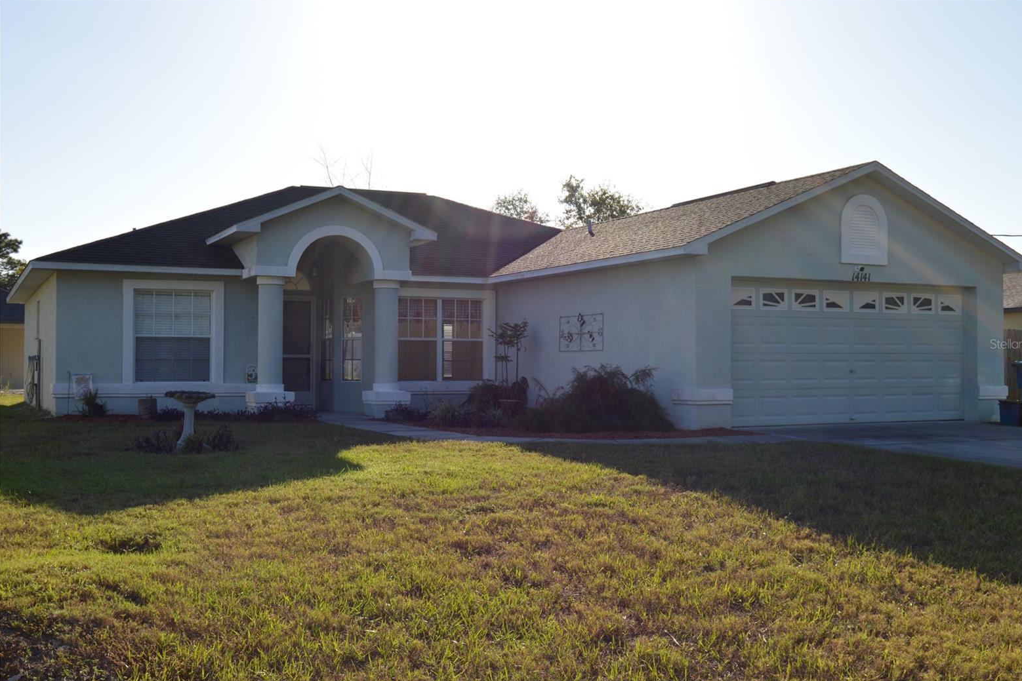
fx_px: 1136
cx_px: 523
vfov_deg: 33.4
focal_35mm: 40
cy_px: 344
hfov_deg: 48.5
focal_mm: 26
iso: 100
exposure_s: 1/200
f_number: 9
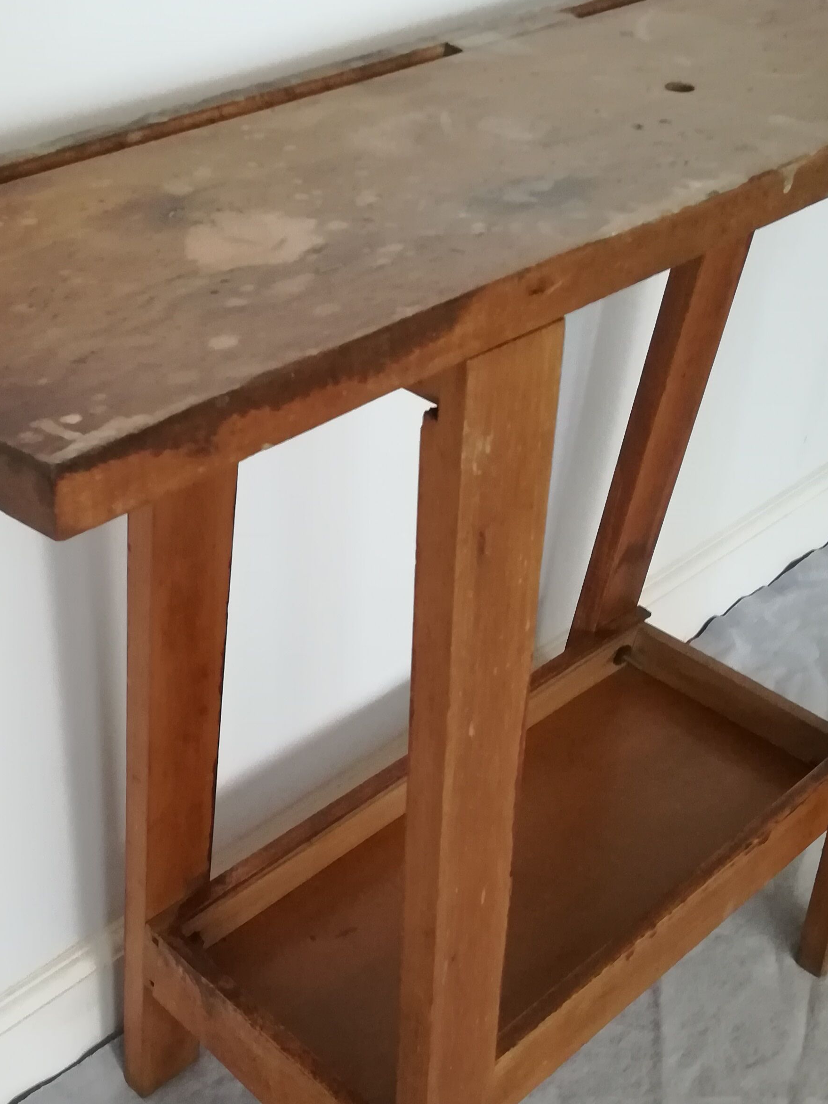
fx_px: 1403
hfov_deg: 32.6
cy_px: 667
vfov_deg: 42.7
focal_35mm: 44
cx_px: 277
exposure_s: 1/20
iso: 500
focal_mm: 3.83
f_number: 2.2
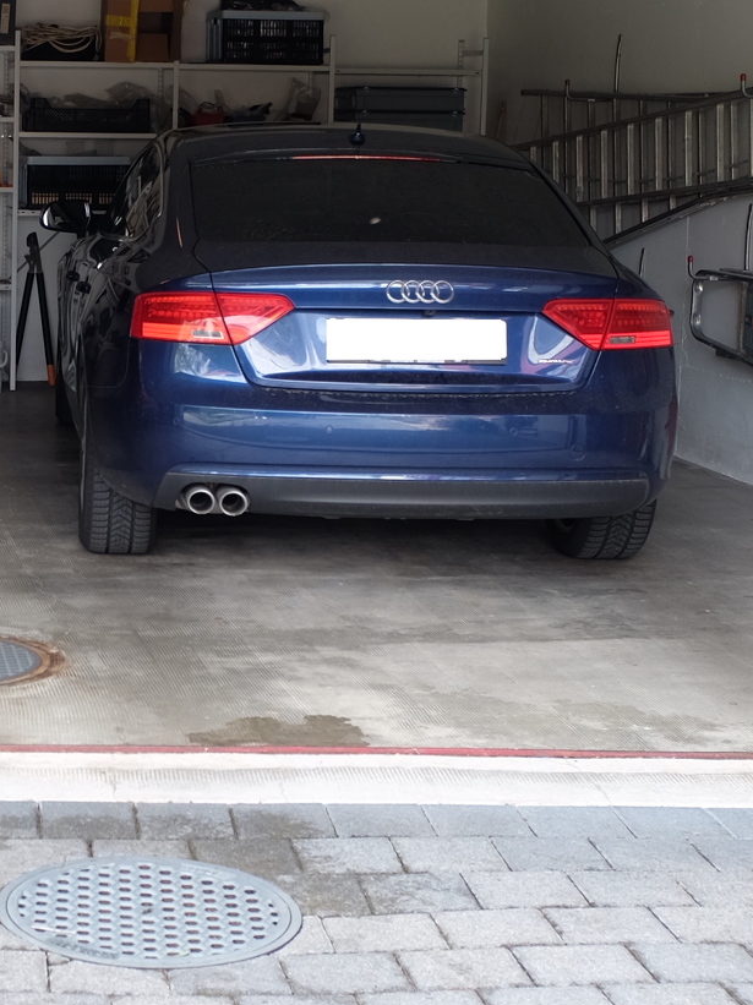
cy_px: 408
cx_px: -1
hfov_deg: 19.8
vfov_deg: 27.0
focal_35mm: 72
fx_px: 2090
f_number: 2.8
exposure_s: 1/110
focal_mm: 16
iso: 200
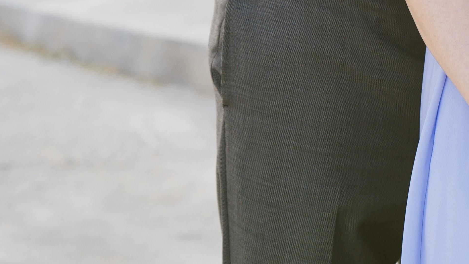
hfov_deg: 9.7
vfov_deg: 5.4
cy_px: -353
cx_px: 504
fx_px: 2724
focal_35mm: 219
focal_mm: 57
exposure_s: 1/250
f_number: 2.8
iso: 100
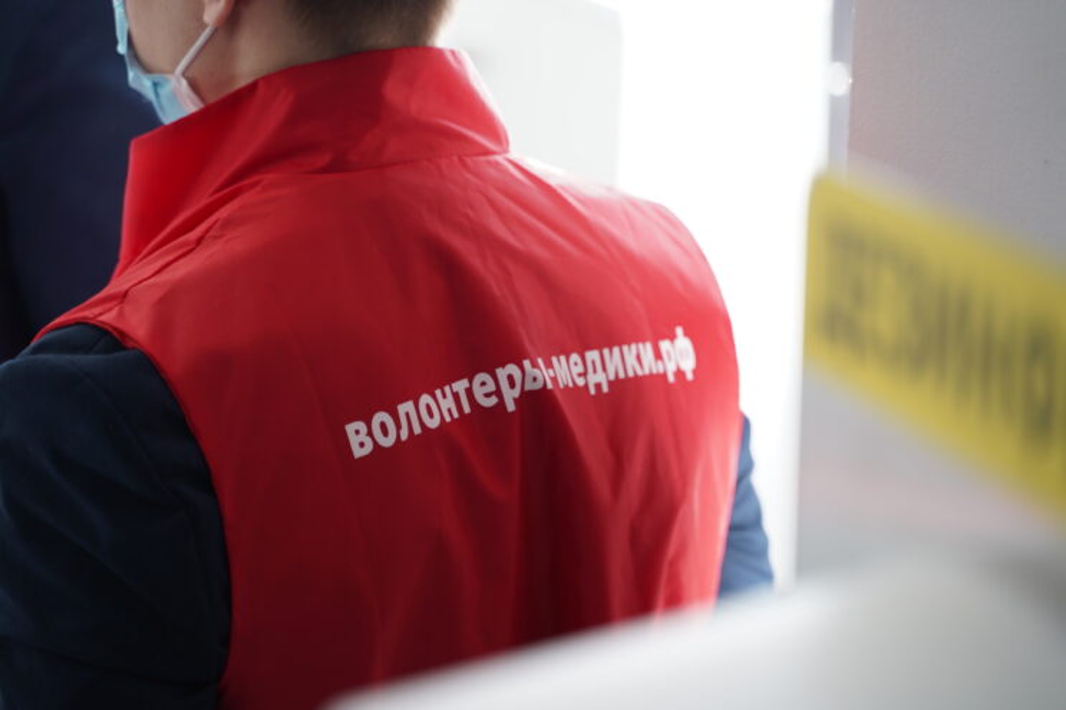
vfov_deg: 18.2
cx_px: 533
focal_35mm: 75
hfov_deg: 27.0
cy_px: 355
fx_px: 2220
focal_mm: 75
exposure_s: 1/200
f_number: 2.8
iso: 1000
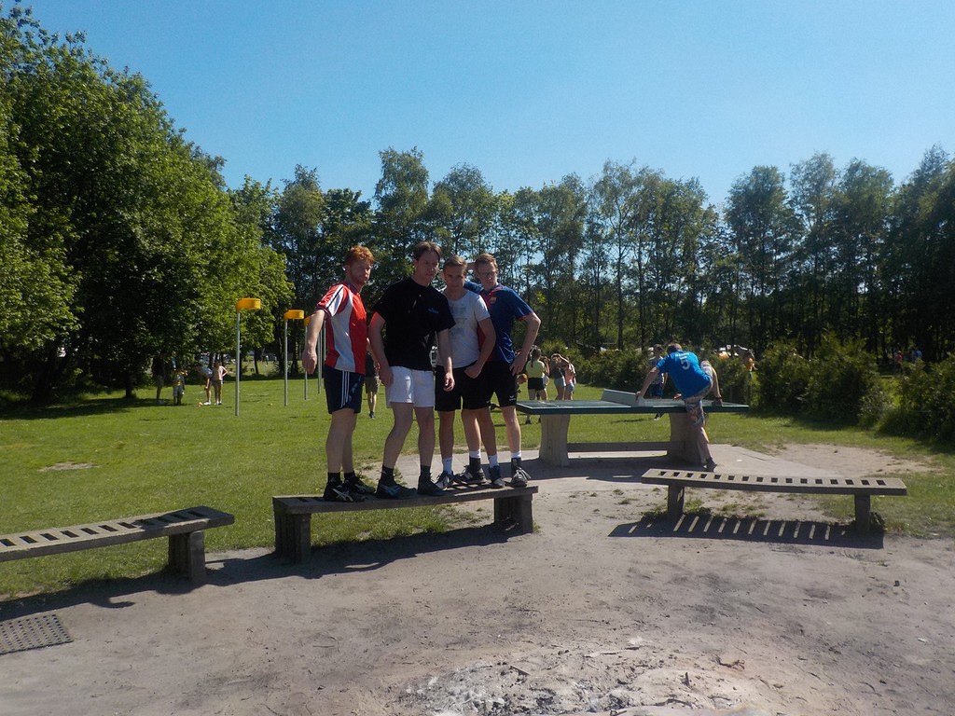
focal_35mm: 30
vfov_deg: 46.8
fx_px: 828
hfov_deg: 60.0
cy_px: 358
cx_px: 478
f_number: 3.3
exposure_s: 1/1250
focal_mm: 4.1
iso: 125
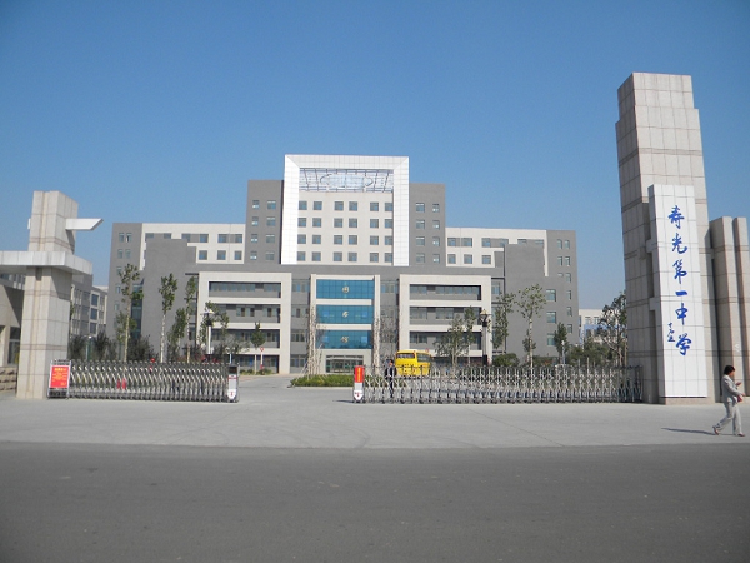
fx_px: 607
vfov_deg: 49.7
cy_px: 282
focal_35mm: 28
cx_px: 375
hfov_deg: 63.4
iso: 80
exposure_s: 1/398
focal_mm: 5
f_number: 7
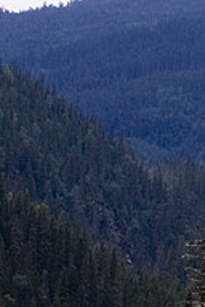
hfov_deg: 2.9
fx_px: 4006
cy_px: 491
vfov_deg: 4.4
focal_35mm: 469
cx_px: 102
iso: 400
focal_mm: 60
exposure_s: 1/60
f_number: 8
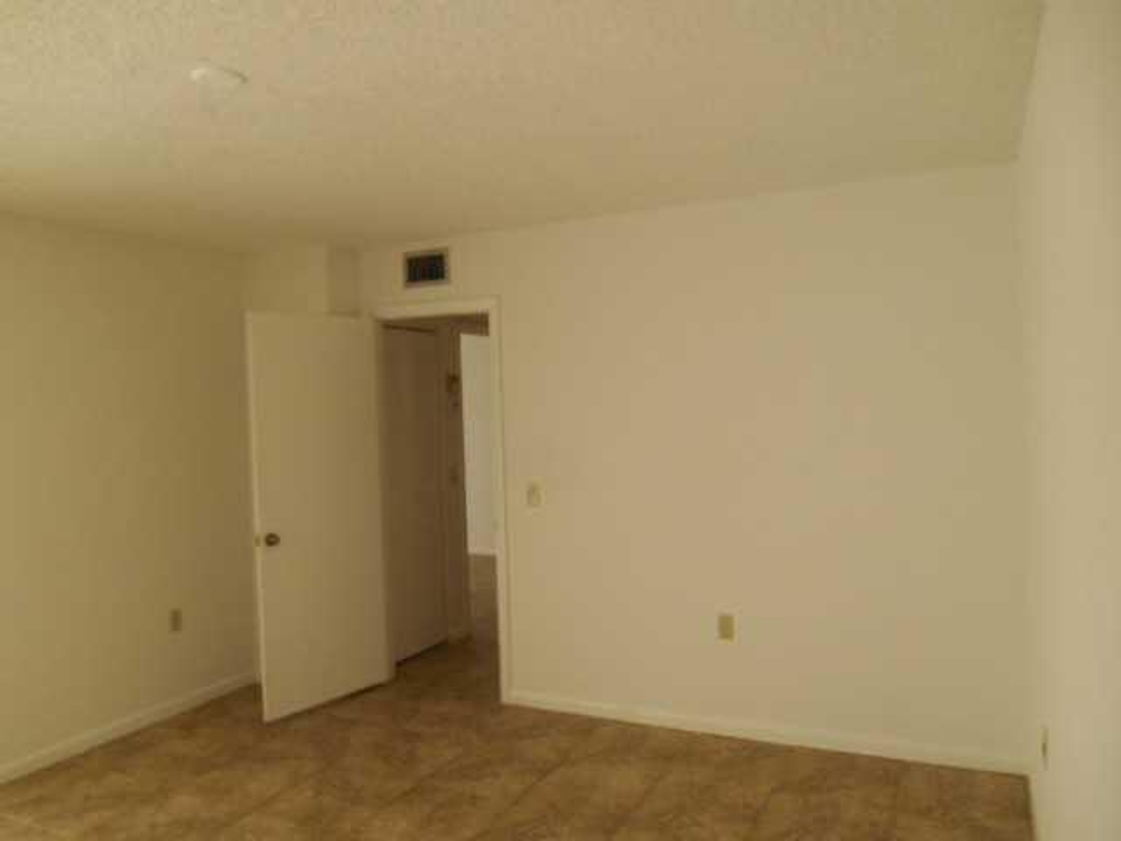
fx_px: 842
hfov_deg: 67.3
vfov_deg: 53.1
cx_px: 560
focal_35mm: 26
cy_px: 420
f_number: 3.4
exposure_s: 1/30
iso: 100
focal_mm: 4.7
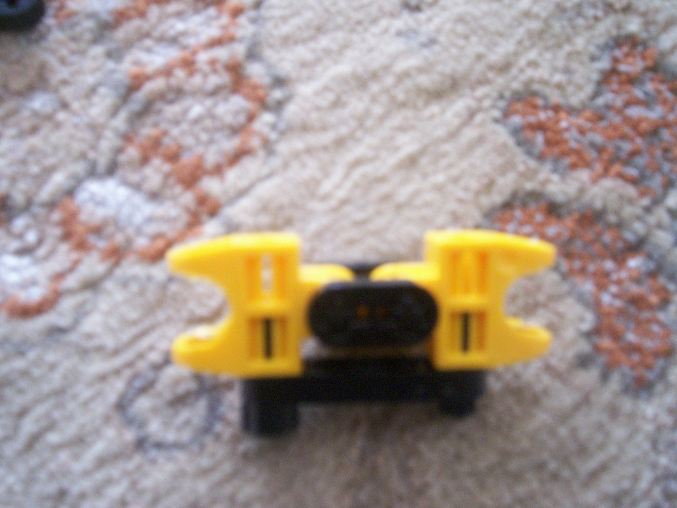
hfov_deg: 51.4
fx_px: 704
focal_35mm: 36
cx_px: 338
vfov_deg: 39.7
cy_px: 254
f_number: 4.5
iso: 200
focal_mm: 5.9
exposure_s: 1/10.3
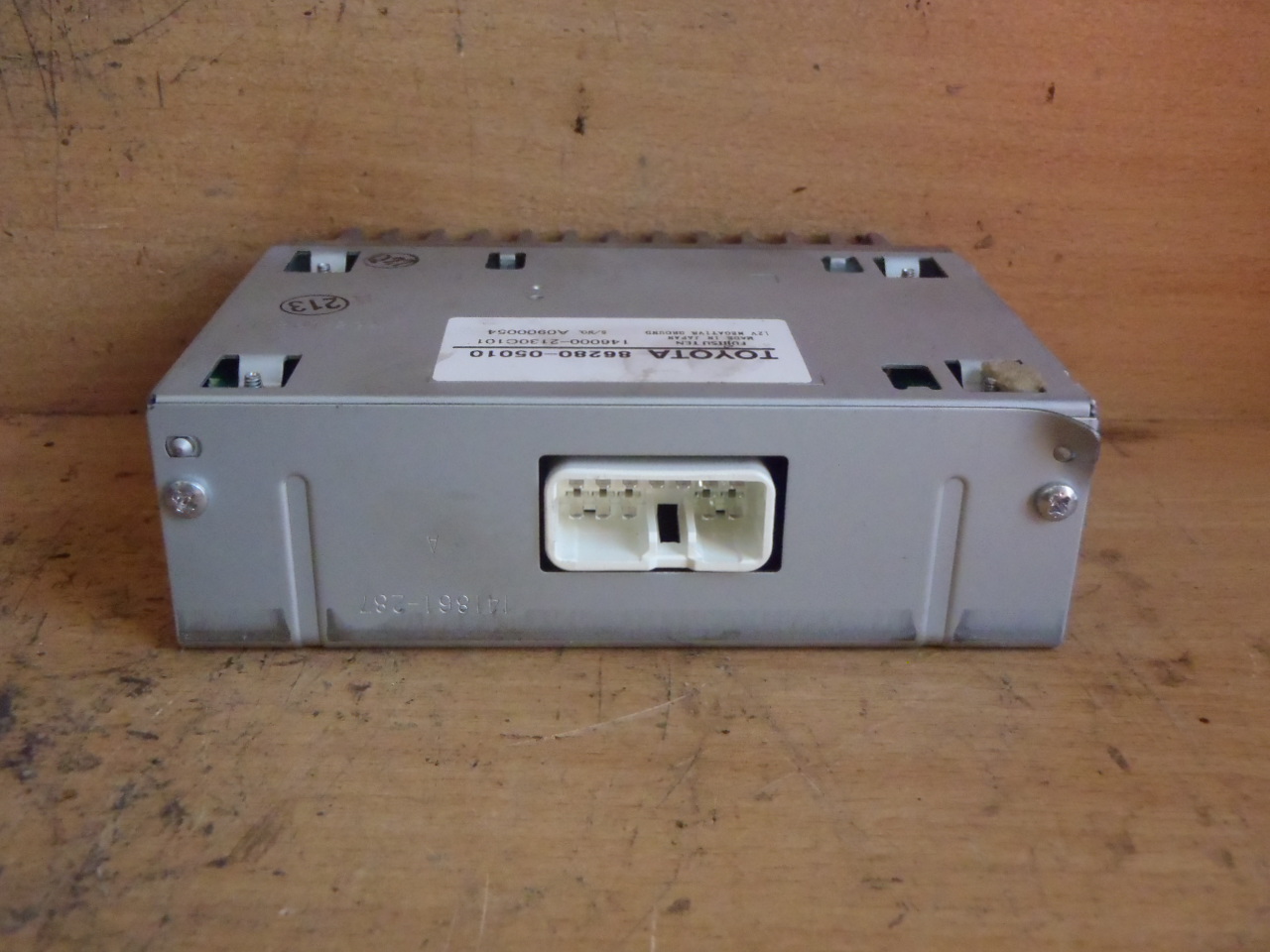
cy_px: 476
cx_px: 635
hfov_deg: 50.1
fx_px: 1357
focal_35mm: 37
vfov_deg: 38.7
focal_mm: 6.64
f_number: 4.7
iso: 800
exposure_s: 1/160
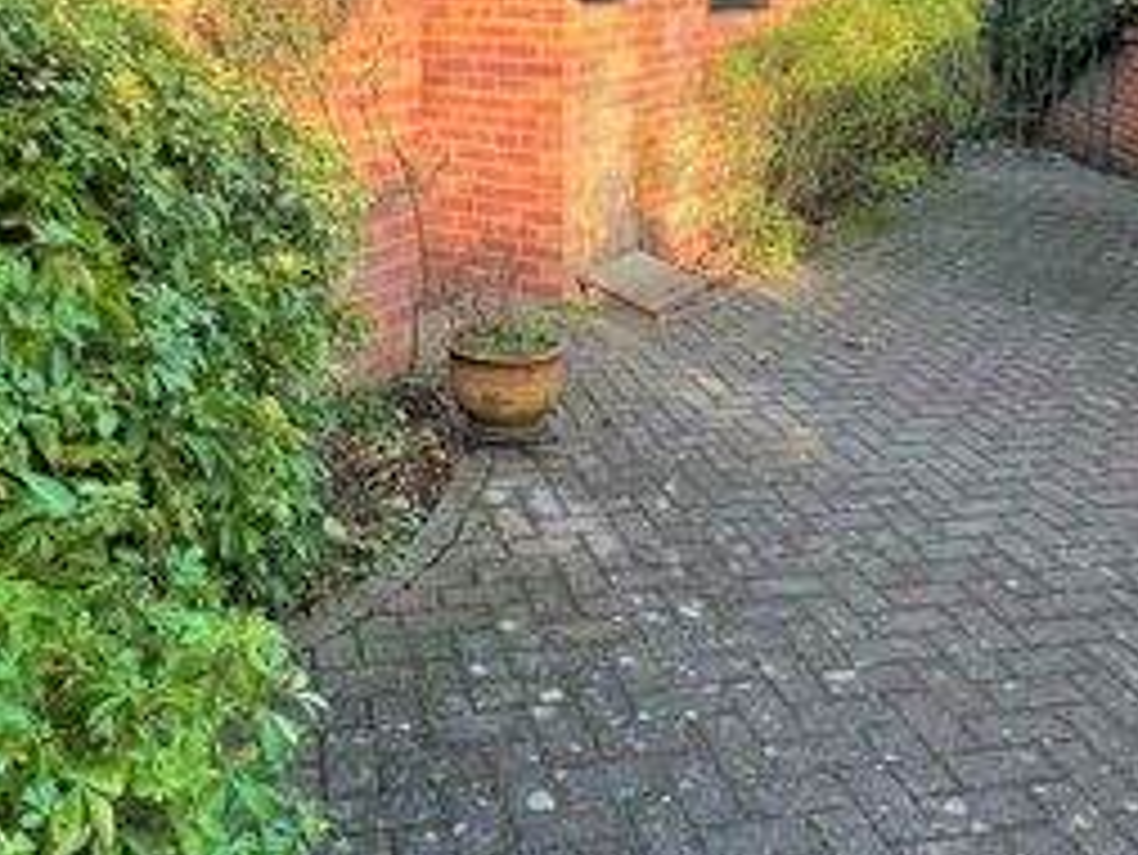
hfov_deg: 51.2
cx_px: 486
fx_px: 1184
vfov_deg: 37.7
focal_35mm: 36
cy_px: 128
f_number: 1.8
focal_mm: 1.57
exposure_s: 1/246
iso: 32
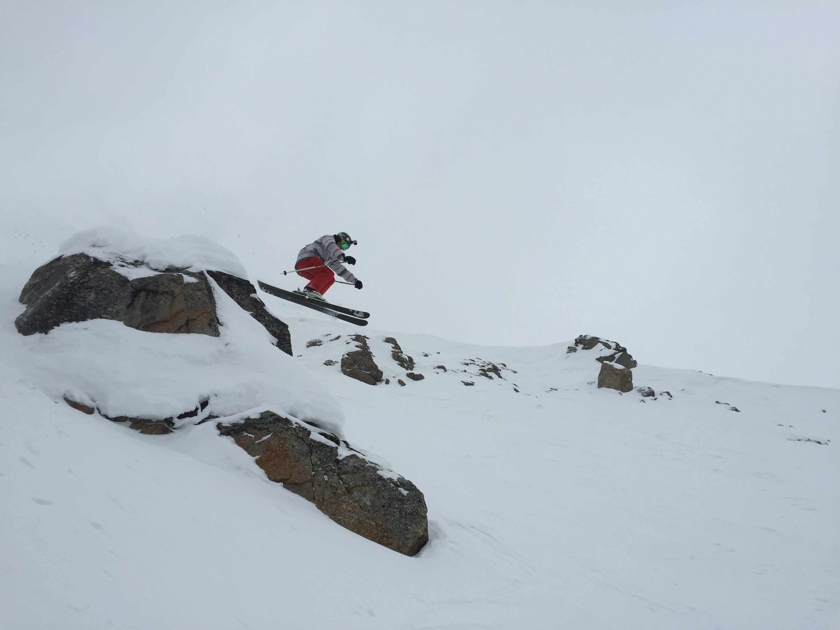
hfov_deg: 61.7
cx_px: 420
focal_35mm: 29
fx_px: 704
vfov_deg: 48.2
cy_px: 315
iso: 32
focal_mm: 4.15
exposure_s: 1/4950
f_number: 2.2
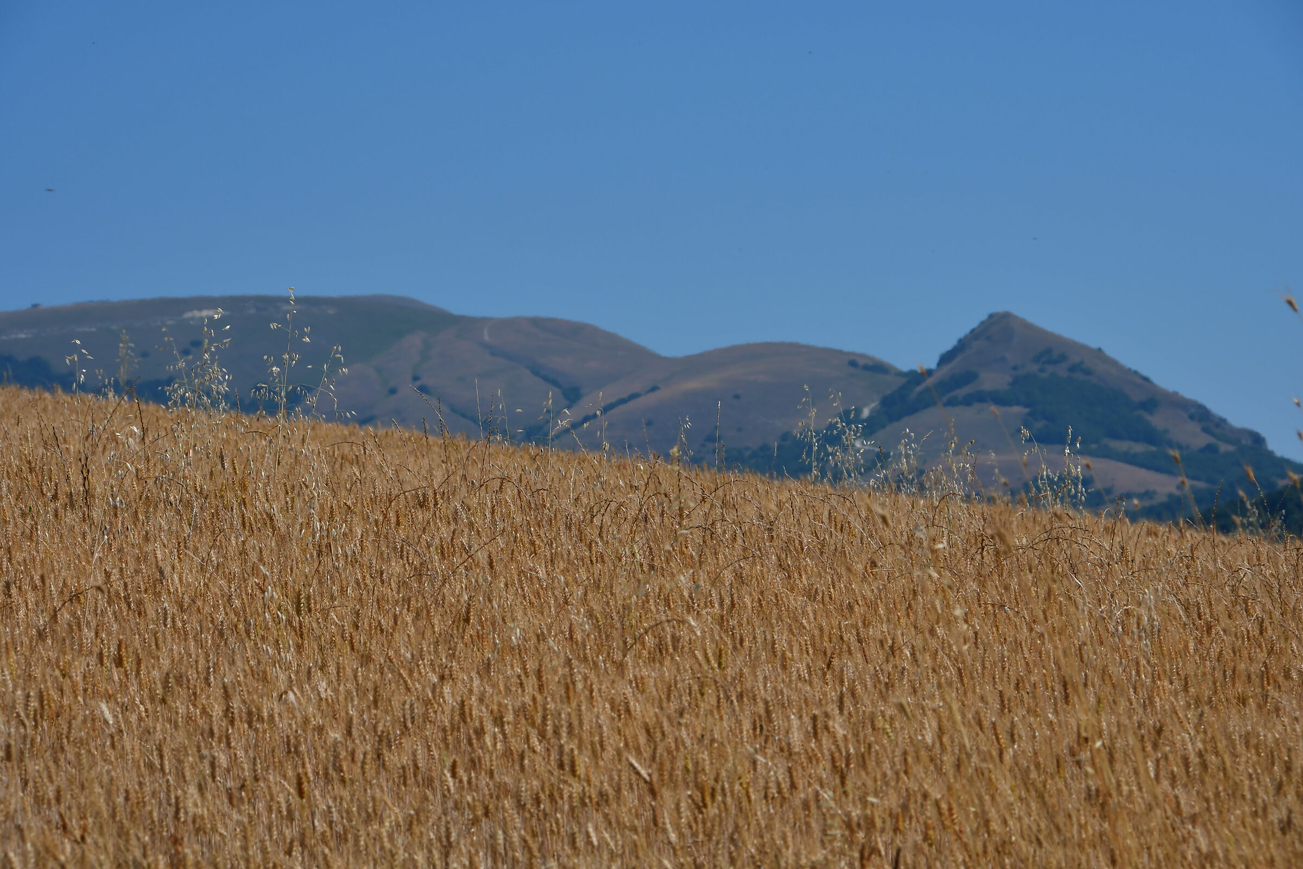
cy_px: 434
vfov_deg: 7.6
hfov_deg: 11.4
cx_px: 652
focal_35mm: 180
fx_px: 6514
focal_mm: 120
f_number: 10
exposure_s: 1/400
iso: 100
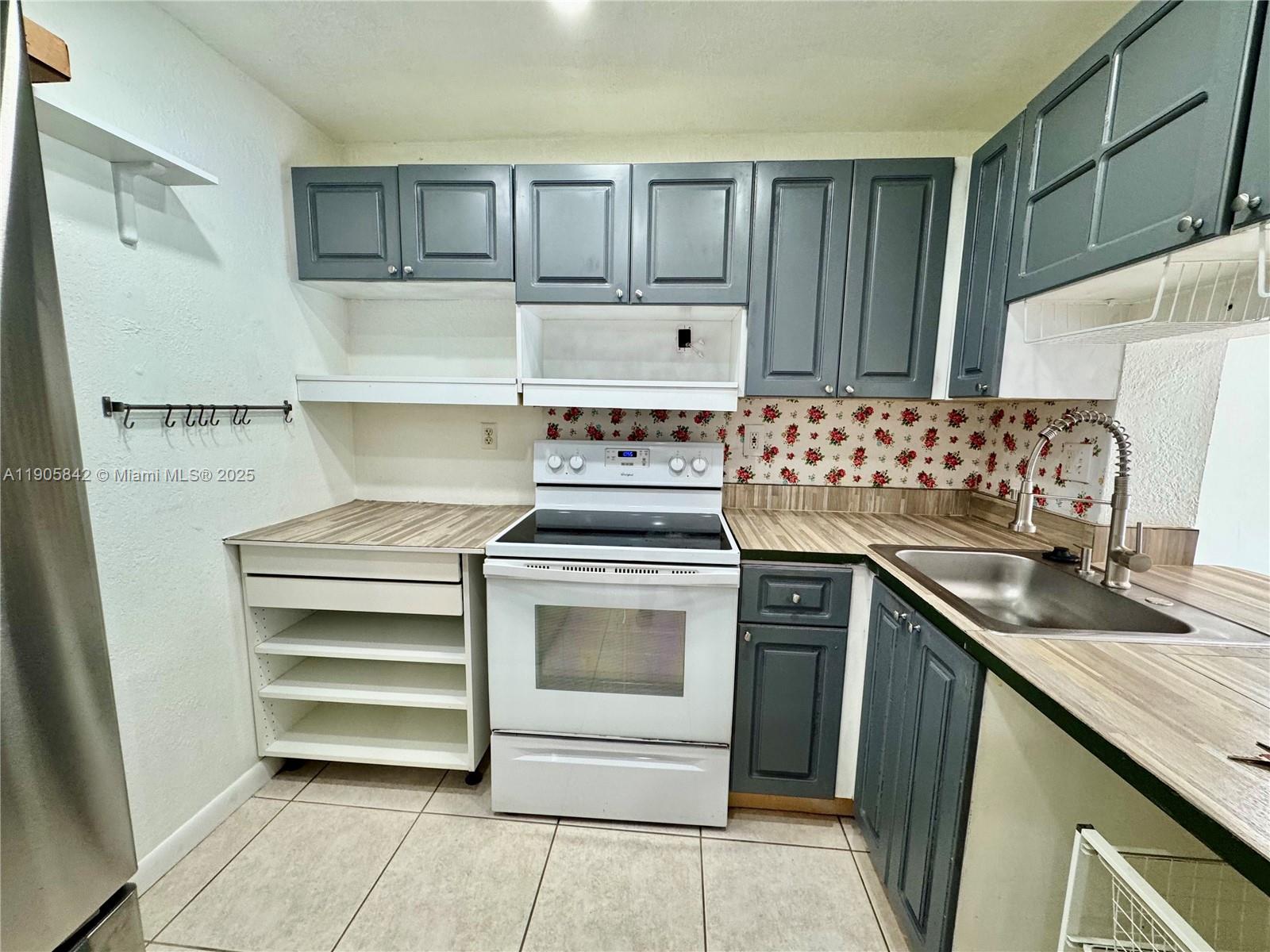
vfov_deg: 85.7
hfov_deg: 102.1
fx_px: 514
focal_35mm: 14
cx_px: 635
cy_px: 476
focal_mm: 2.22
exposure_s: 1/120
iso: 200
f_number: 2.2
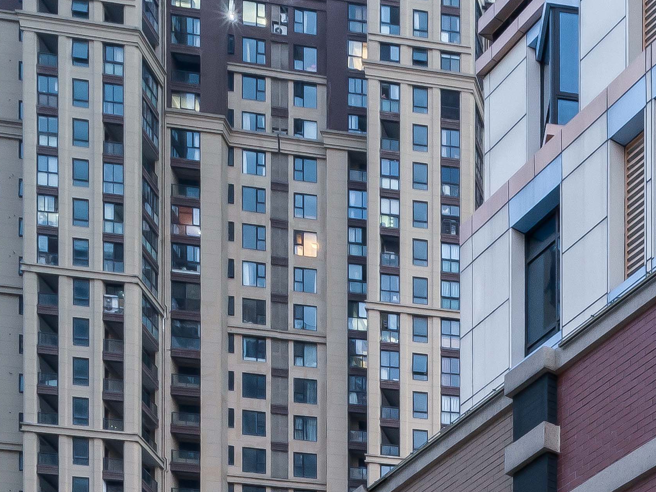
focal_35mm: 68
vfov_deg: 16.4
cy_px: 991
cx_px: 1118
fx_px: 1289
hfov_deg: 21.2
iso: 400
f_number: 13
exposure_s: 1/10
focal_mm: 15
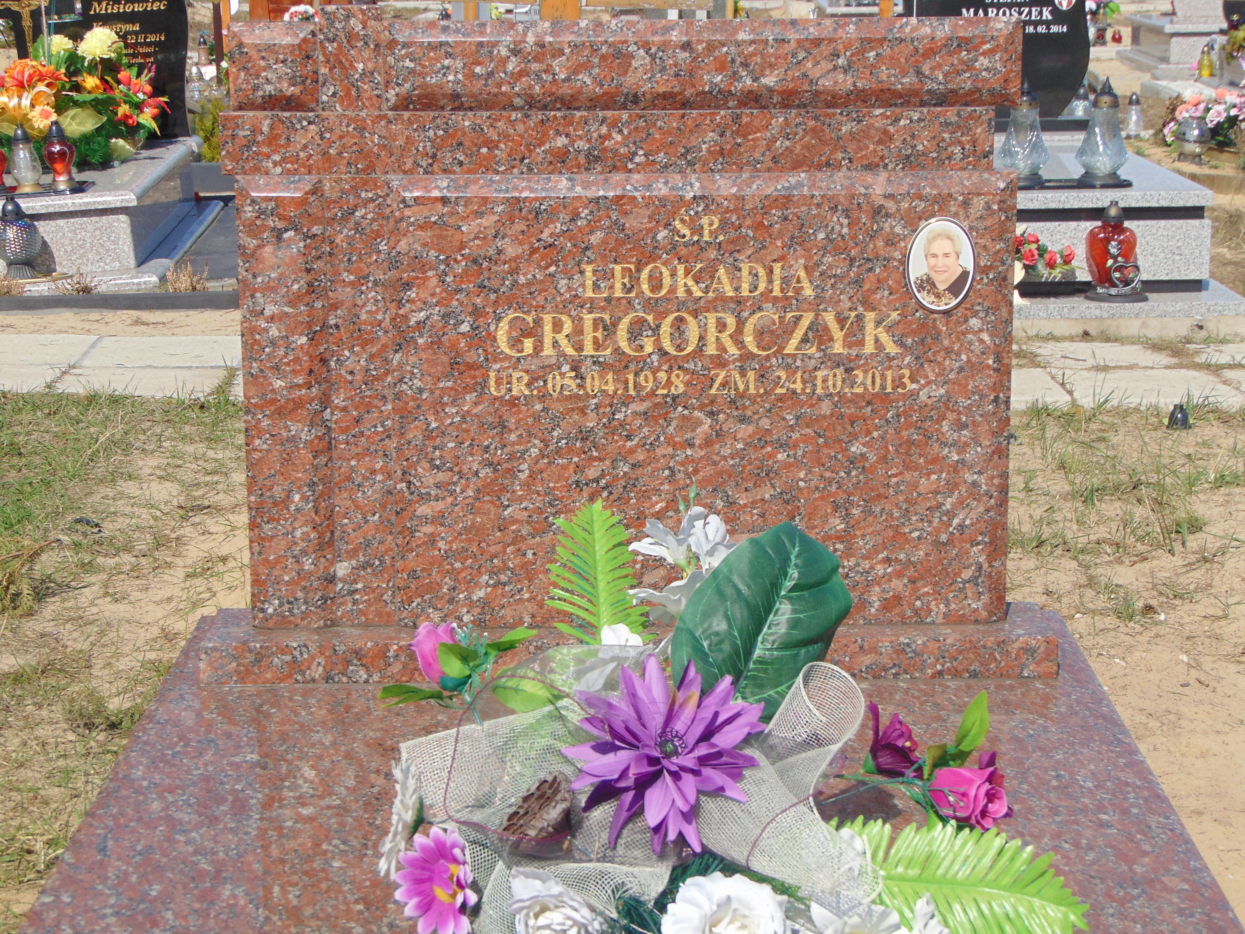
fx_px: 2554
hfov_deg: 27.4
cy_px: 467
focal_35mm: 71
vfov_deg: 20.7
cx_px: 622
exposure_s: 1/200
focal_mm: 12.8
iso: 80
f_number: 9.6
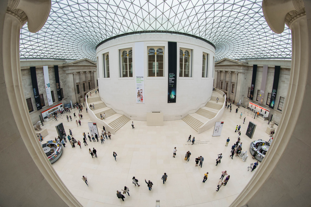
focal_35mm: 12
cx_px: 156
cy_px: 104
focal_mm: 8
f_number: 5.6
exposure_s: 1/125
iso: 400
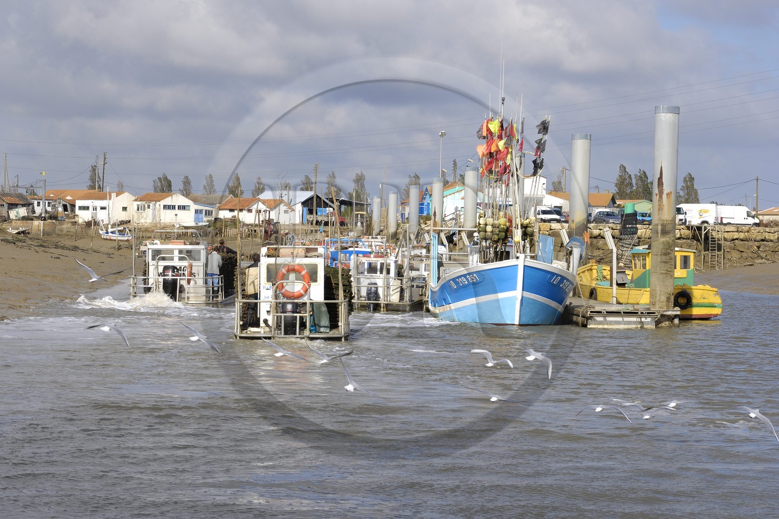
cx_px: 390
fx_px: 2271
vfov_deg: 13.0
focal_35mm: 105
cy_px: 260
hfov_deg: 19.5
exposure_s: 1/160
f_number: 11
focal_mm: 70
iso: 100
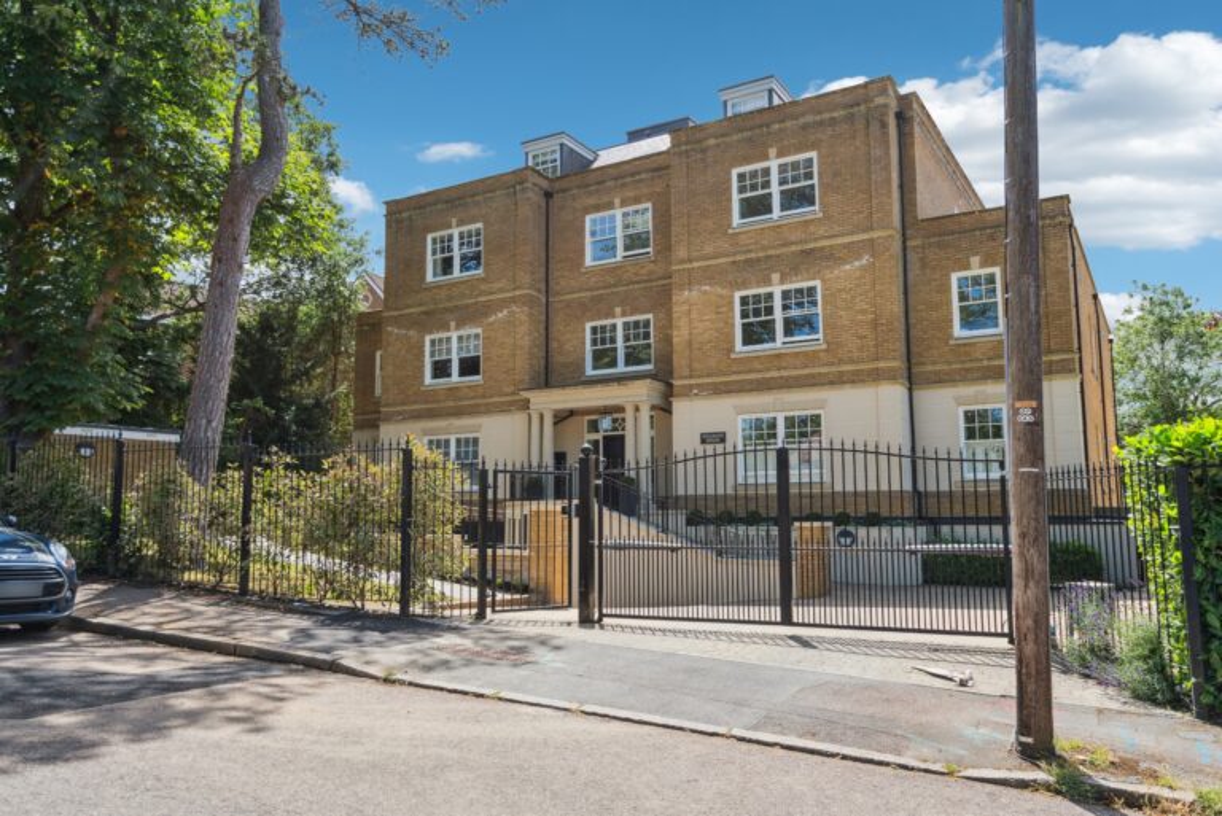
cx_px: 611
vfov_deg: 48.0
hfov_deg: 67.4
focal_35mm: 27
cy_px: 408
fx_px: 917
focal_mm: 27
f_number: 5.6
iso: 640
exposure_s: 1/1000
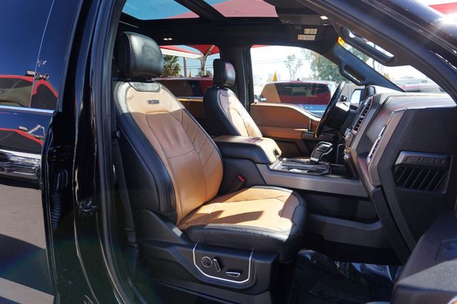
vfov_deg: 53.1
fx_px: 304
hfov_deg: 73.8
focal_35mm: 24
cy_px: 152
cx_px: 228
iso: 100
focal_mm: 16
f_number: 5.6
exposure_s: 1/80
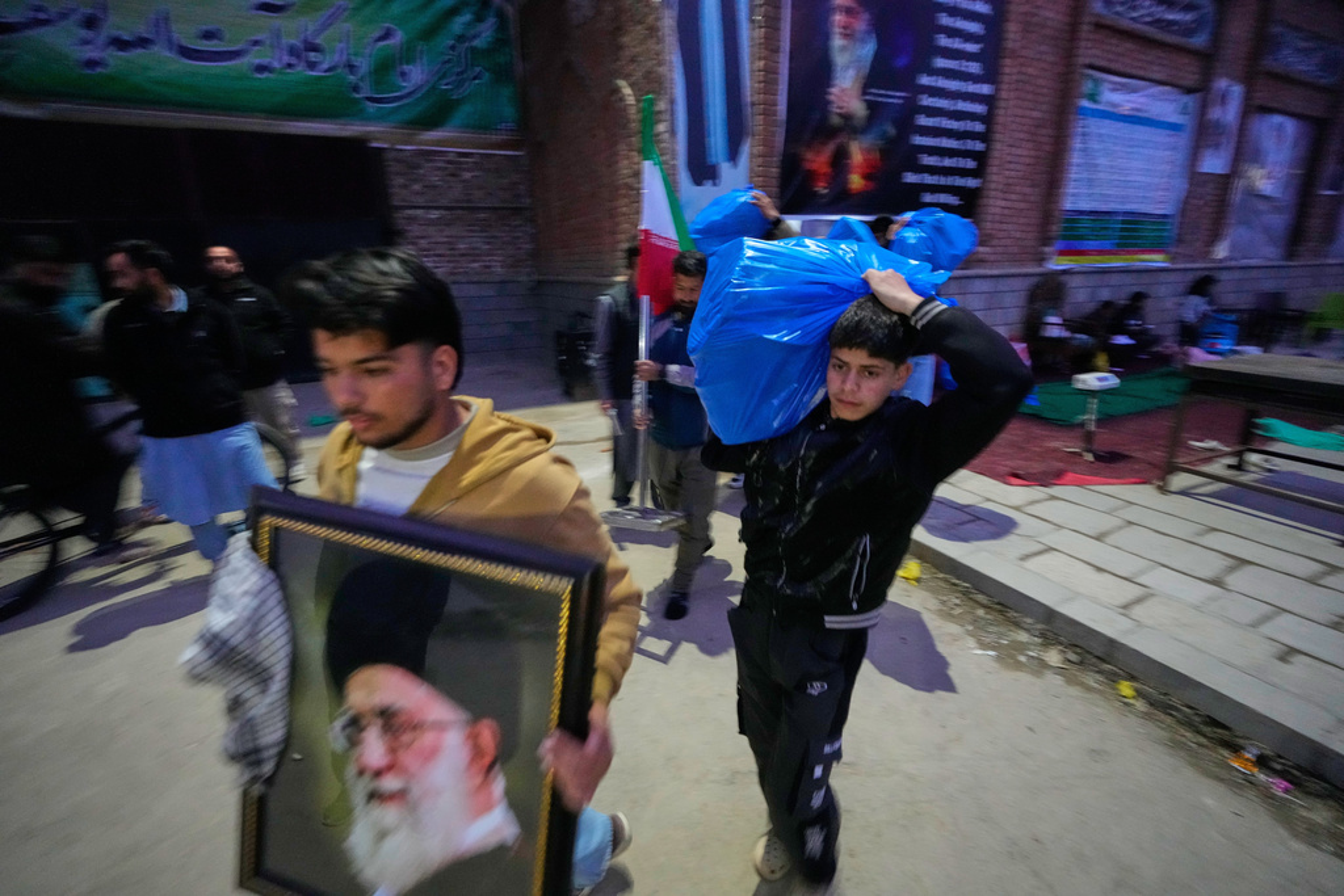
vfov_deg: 73.8
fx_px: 597
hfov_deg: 96.7
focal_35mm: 16
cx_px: 672
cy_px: 448
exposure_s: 1/30
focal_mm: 16
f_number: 2.8
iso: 6400
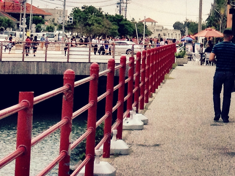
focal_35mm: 149
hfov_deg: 12.9
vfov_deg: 9.9
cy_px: -14
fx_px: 1011
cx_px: 275
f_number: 2.4
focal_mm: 4.28
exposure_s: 1/986
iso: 50
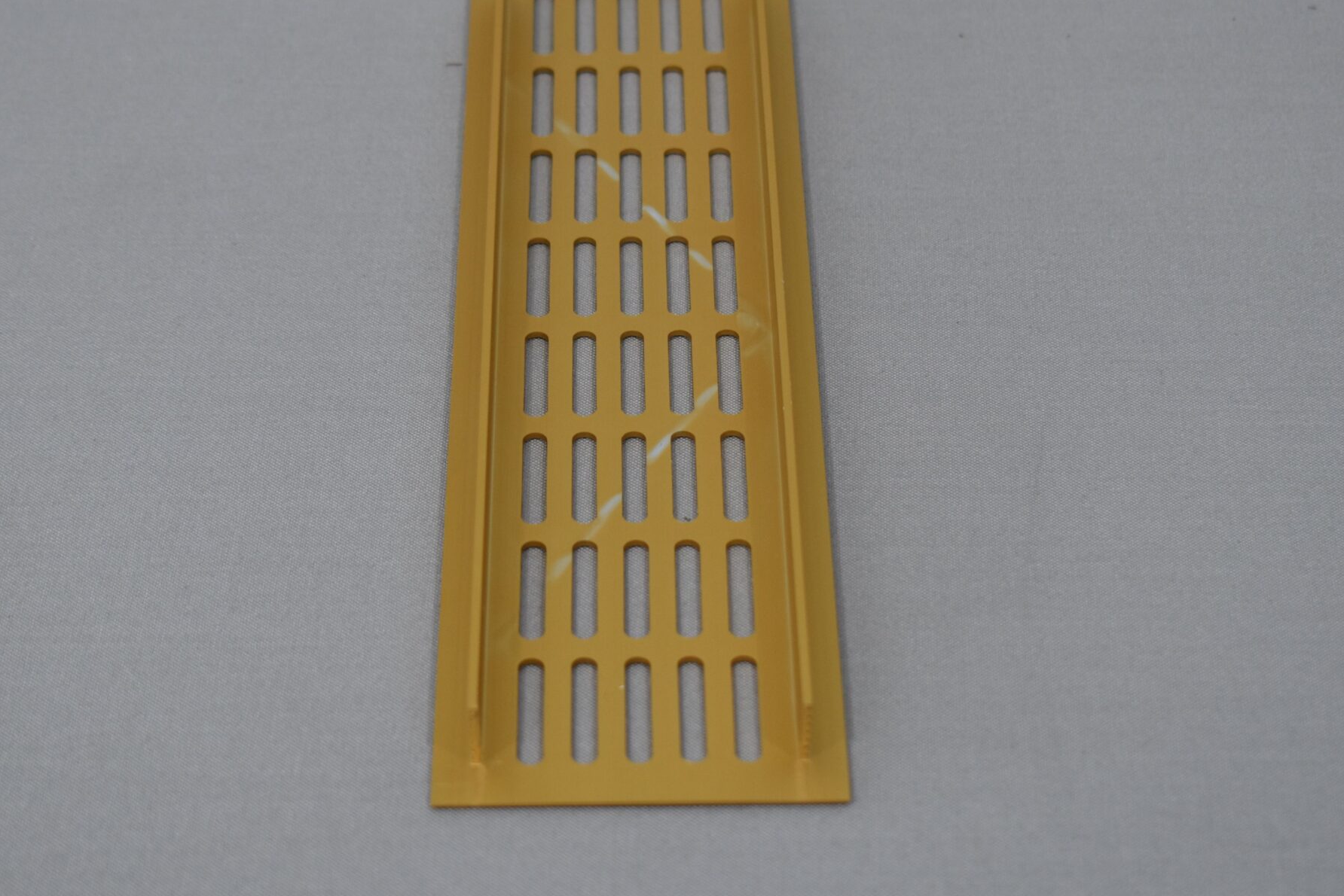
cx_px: 661
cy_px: 352
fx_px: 3696
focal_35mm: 99
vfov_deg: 13.8
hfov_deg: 20.6
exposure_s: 1/125
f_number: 5.6
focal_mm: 46
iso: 360
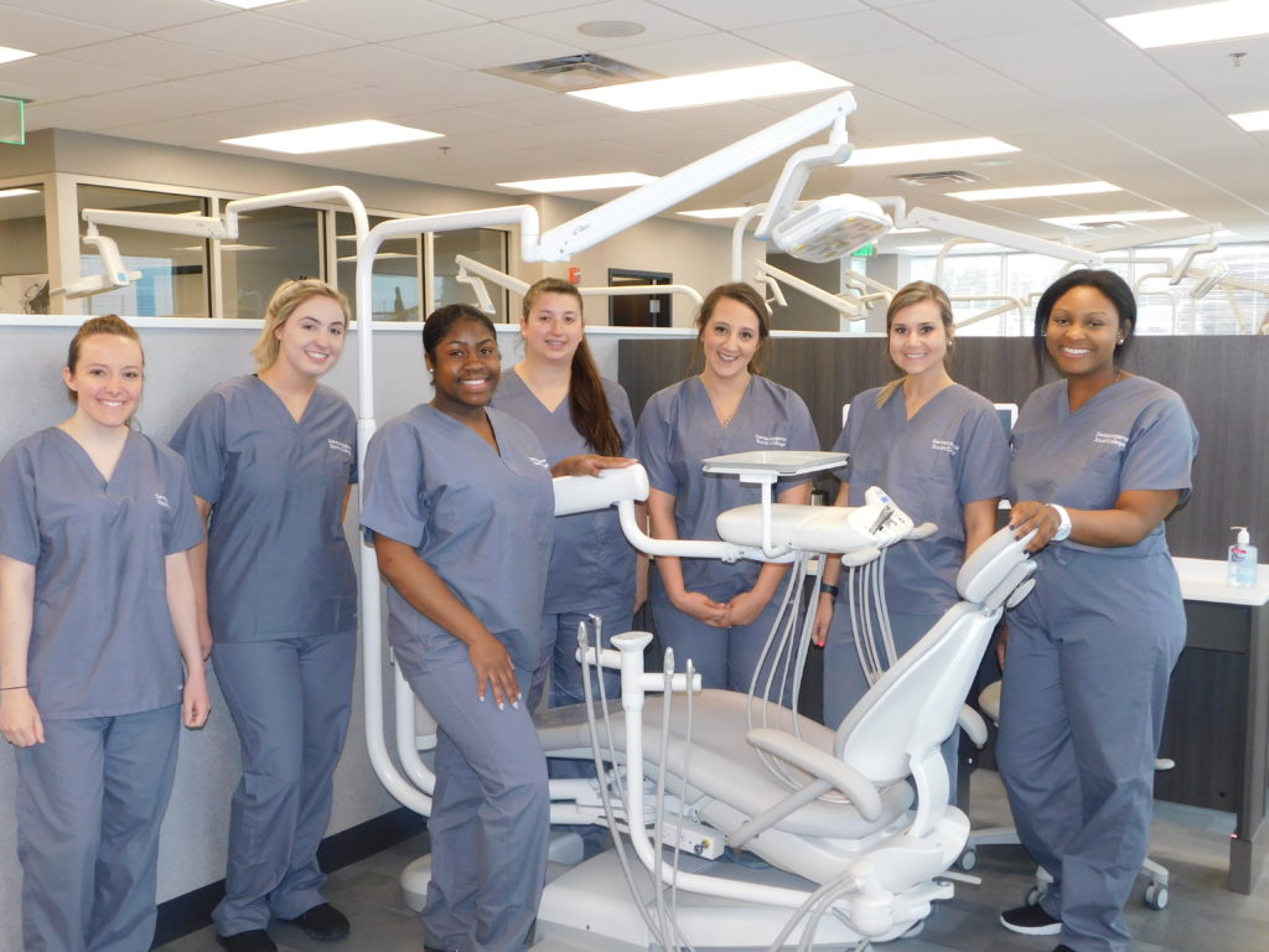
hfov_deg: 51.4
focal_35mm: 36
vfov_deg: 39.7
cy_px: 476
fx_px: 1320
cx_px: 634
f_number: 3.5
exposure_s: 1/30
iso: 220
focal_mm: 6.3
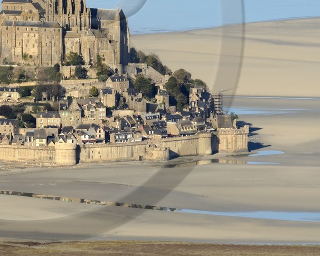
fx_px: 4689
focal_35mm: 495
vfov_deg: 3.1
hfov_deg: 3.9
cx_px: 24
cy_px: 27
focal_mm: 200
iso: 400
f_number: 13
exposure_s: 1/1000
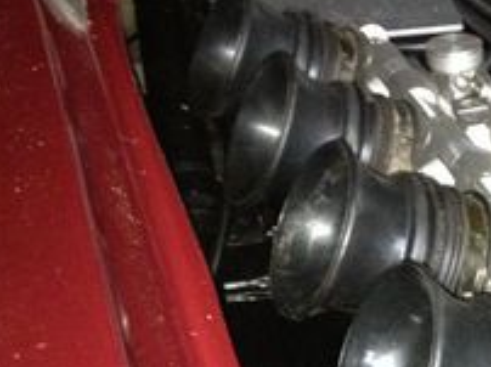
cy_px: 304
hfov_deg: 16.6
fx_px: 1573
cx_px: 671
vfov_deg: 13.2
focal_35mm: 111
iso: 500
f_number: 2.4
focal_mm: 4.28
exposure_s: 1/16
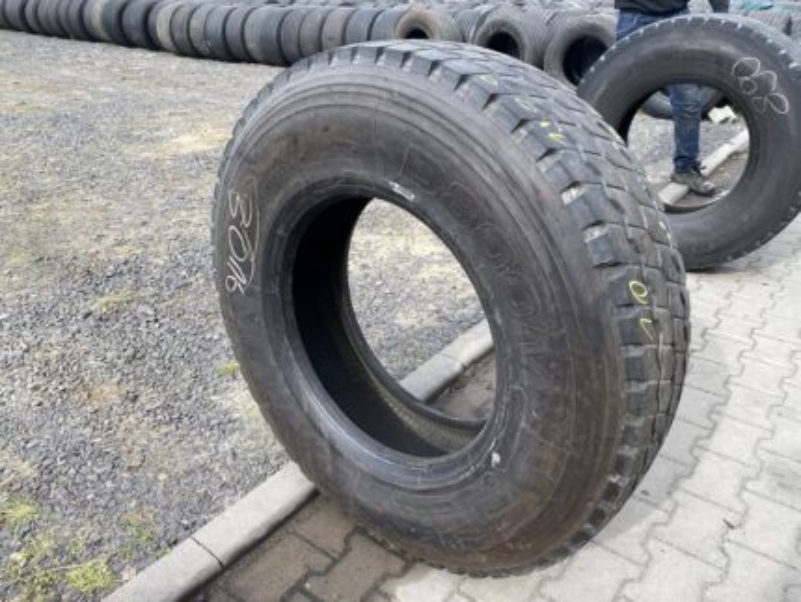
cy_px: 301
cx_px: 400
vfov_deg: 53.1
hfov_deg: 67.3
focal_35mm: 26
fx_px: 602
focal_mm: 4.25
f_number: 1.8
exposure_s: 1/833
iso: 32
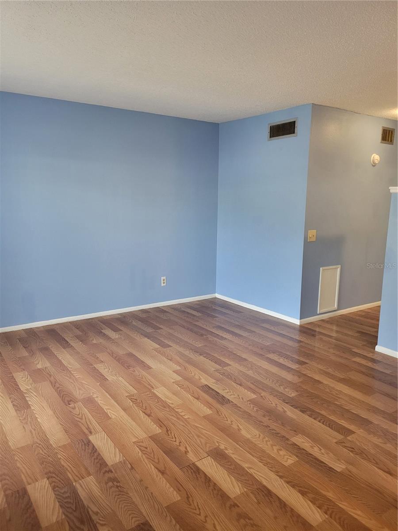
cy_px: 266
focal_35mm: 26
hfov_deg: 53.1
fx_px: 399
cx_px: 199
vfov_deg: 67.3
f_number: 1.8
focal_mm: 5.4
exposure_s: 1/120
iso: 250
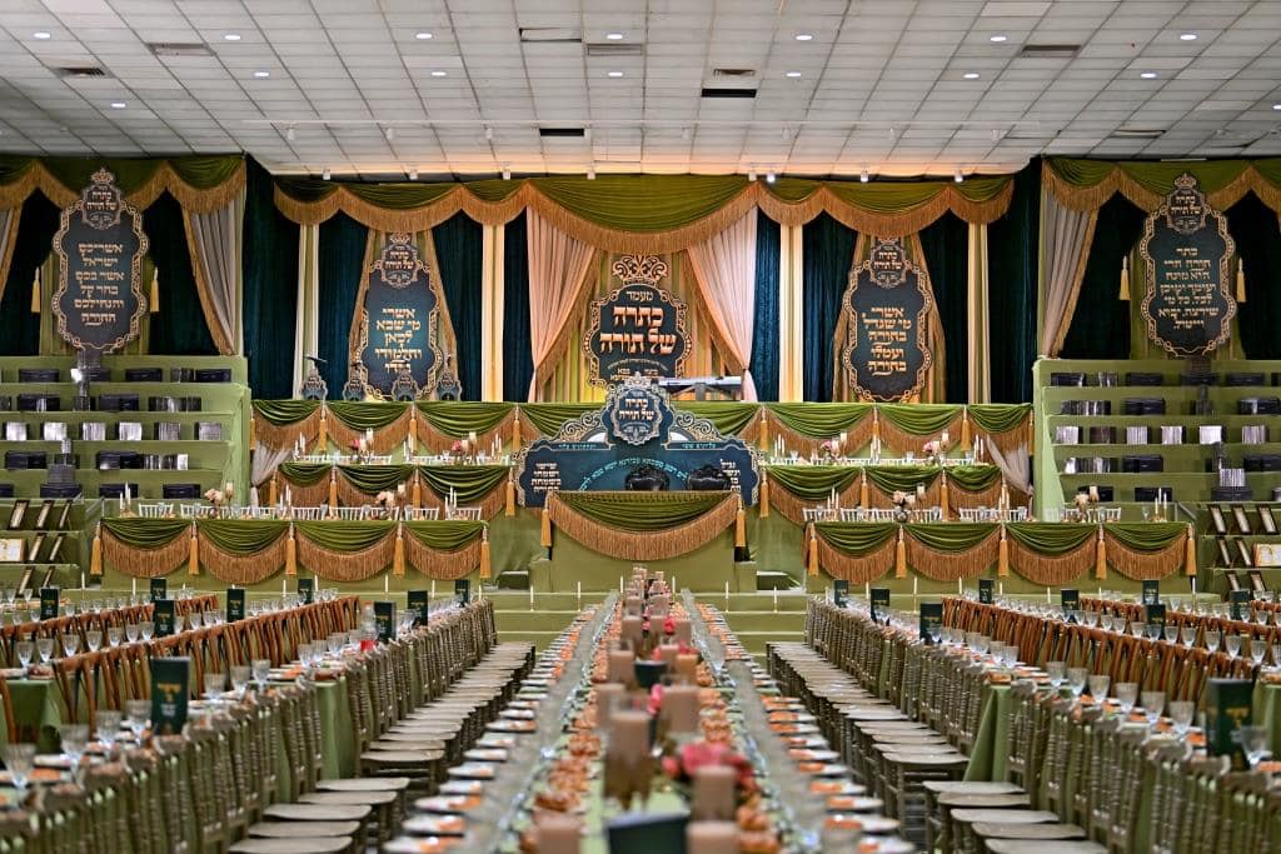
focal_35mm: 70
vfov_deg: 19.5
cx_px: 640
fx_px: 2491
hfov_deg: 28.8
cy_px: 427
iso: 400
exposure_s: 1/250
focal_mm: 70
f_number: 2.8
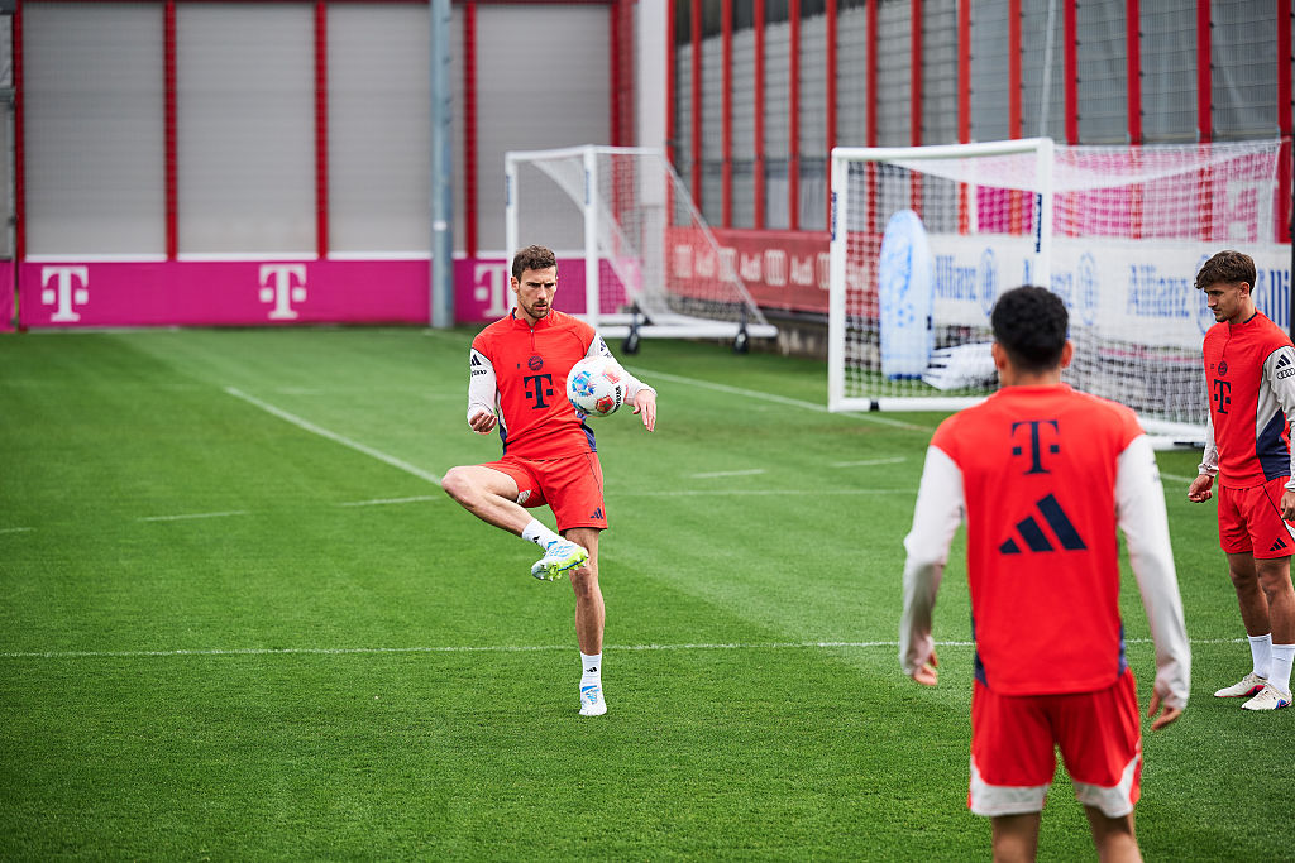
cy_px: 432
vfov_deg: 11.0
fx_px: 4497
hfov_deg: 16.4
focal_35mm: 125
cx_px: 648
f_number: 3.2
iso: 200
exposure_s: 1/1600
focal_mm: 125
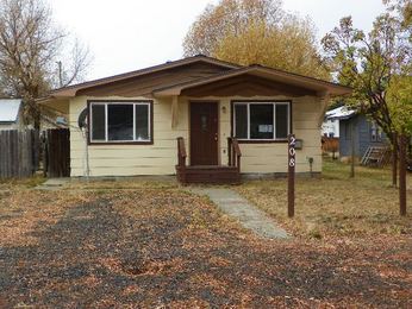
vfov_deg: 31.6
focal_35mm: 46
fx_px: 548
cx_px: 206
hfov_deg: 41.2
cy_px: 154
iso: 64
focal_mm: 8.2
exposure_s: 1/125
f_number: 3.2
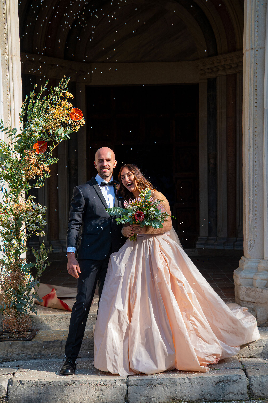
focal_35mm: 70
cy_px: 202
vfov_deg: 28.9
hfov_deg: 19.4
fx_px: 783
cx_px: 134
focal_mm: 70
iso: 640
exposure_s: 1/800
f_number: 6.3
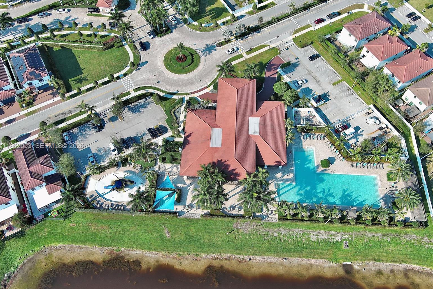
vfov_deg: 43.6
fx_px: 361
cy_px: 146
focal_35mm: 30
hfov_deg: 61.9
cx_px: 221
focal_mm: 10.57
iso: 100
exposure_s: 1/664
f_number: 2.8
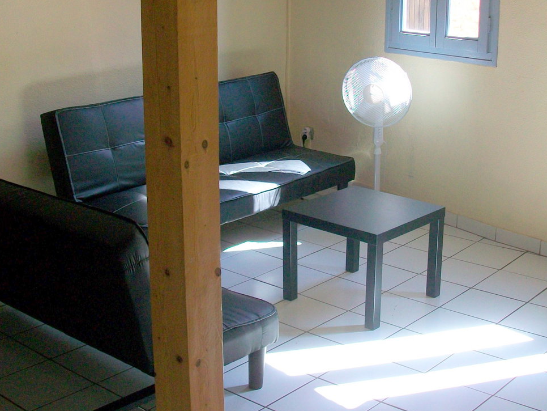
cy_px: 137
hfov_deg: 36.1
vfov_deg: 27.4
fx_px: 838
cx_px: 318
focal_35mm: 53
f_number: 2.8
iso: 64
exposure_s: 1/100
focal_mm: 5.7
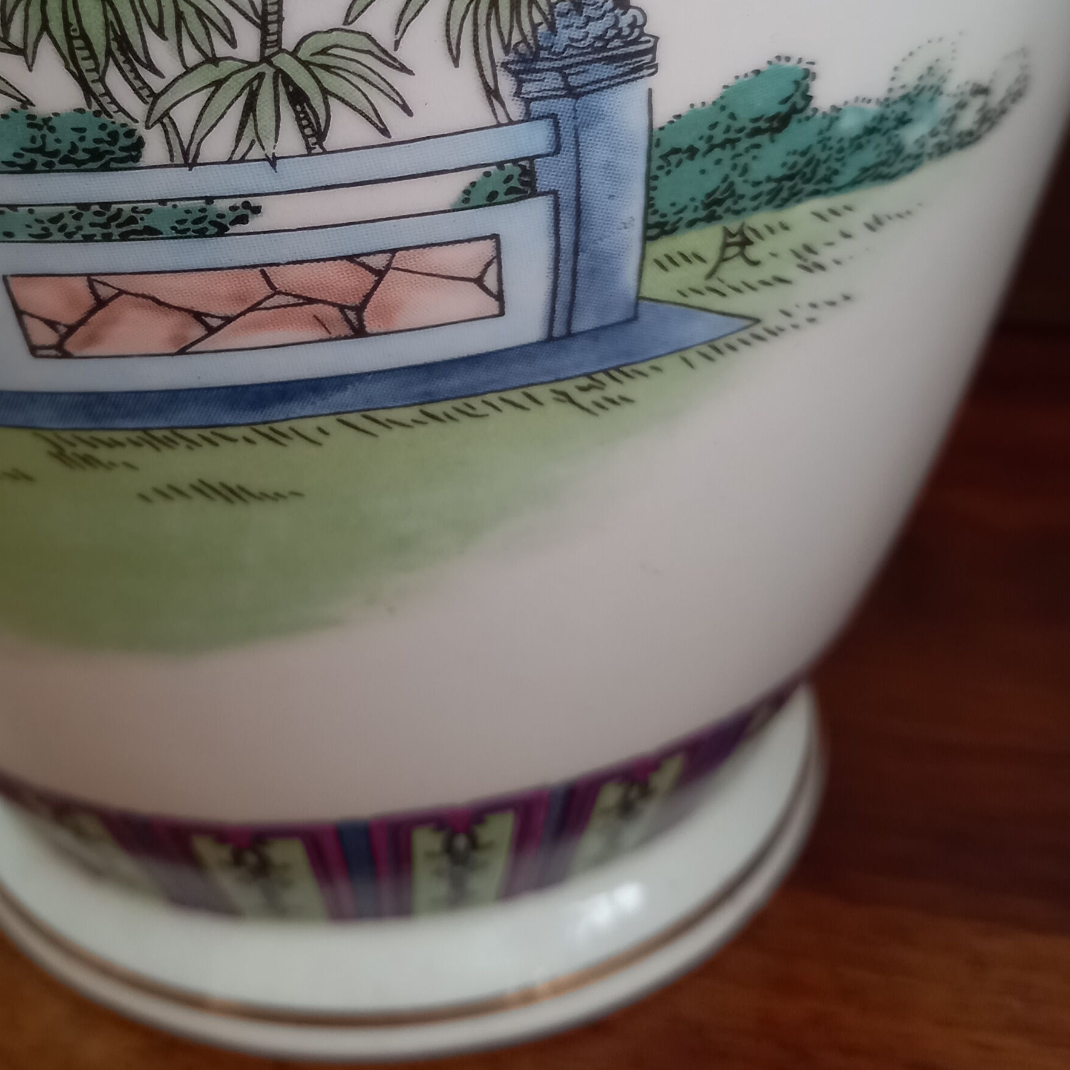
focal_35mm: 50
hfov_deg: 33.5
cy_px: 164
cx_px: 300
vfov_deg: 32.7
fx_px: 1749
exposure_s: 1/33.3
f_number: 2
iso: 200
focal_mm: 4.6
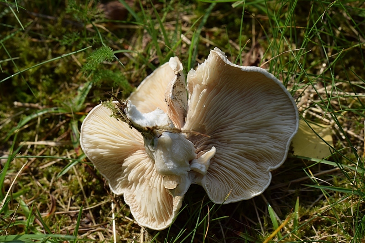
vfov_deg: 15.2
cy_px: 122
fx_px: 912
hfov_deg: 22.6
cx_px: 182
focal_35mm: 90
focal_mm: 60
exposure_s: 1/640
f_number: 8
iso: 200
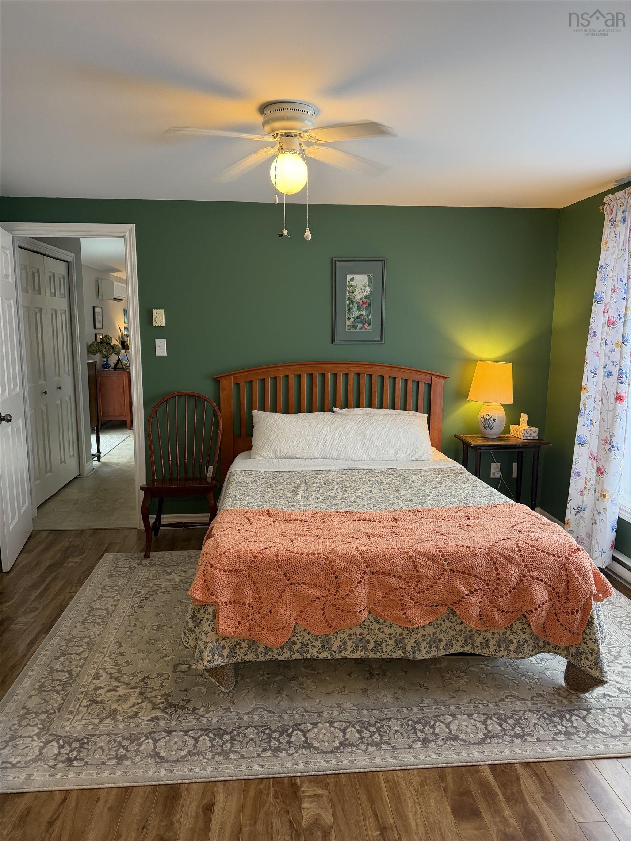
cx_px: 316
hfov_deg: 56.8
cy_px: 420
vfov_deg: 71.6
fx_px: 583
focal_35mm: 24
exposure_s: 1/60
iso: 160
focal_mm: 6.76
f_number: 1.78
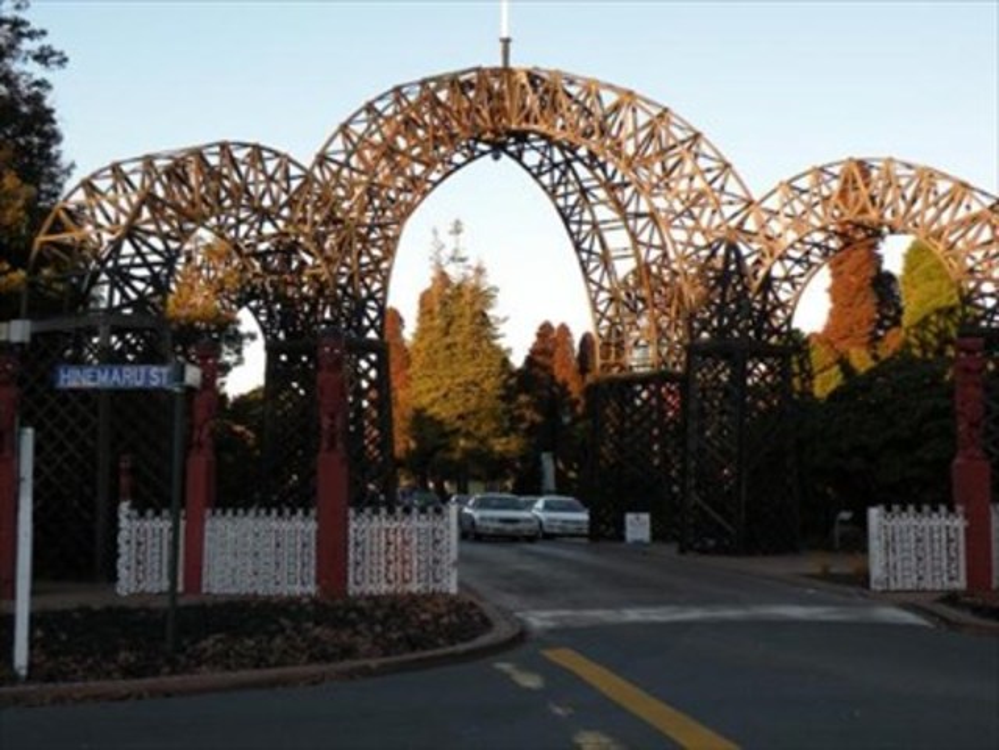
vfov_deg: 26.1
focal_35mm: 56
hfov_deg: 34.3
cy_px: 375
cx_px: 500
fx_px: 1616
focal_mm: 9.8
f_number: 4.5
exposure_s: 1/134
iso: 64
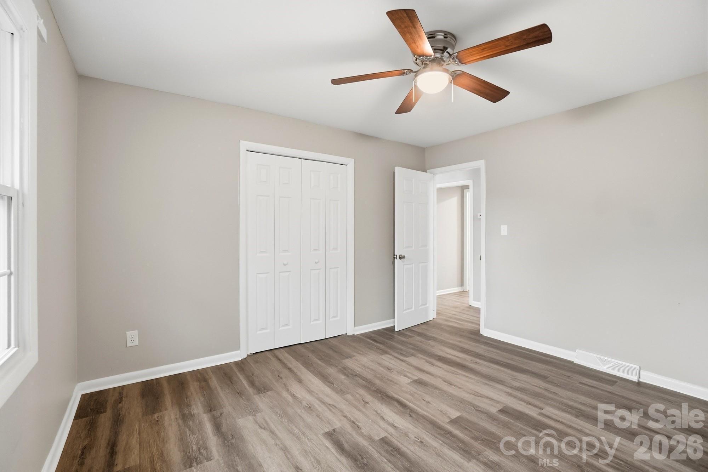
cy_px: 236
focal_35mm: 15
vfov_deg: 77.3
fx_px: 295
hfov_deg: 100.4
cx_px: 354
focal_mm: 10
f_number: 4
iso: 100
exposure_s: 1/60
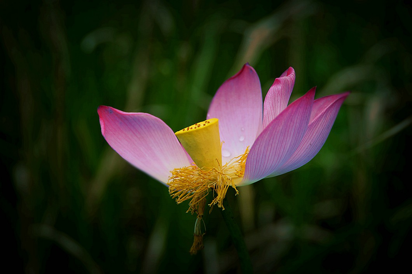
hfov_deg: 17.1
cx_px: 206
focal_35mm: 120
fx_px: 1373
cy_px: 137
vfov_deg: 11.4
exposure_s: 1/320
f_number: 5.6
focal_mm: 120
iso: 100
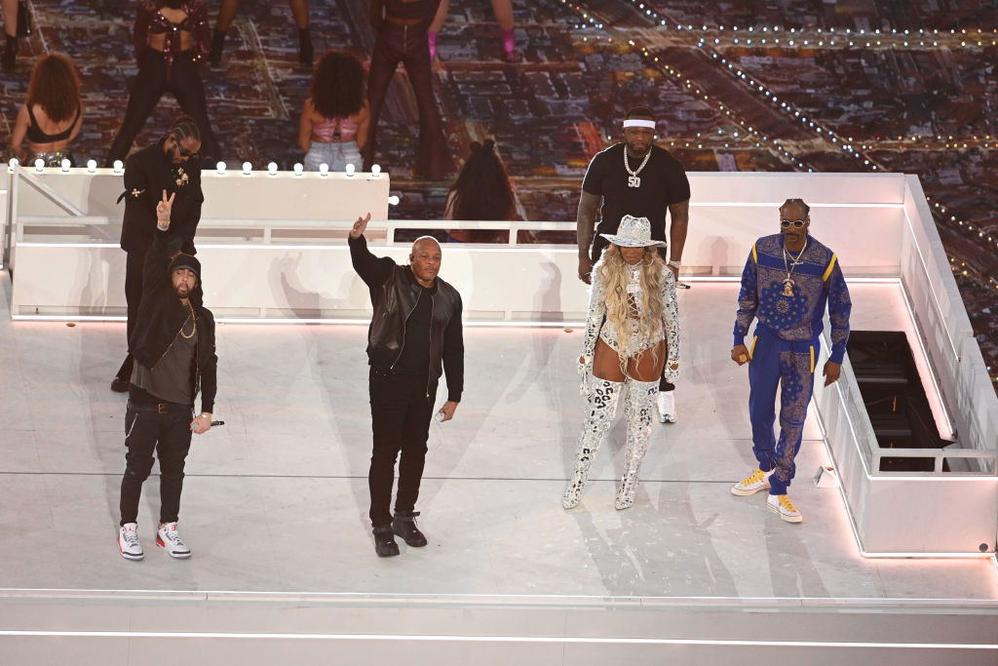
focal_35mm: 600
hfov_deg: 3.4
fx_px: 16635
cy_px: 333
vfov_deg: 2.3
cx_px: 499
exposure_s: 1/1000
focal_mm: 600
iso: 5000
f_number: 5.6
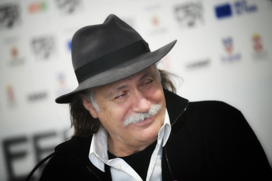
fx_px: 1511
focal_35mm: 200
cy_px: 90
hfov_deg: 10.3
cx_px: 136
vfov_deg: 6.9
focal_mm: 200
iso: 2000
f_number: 3.2
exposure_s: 1/125
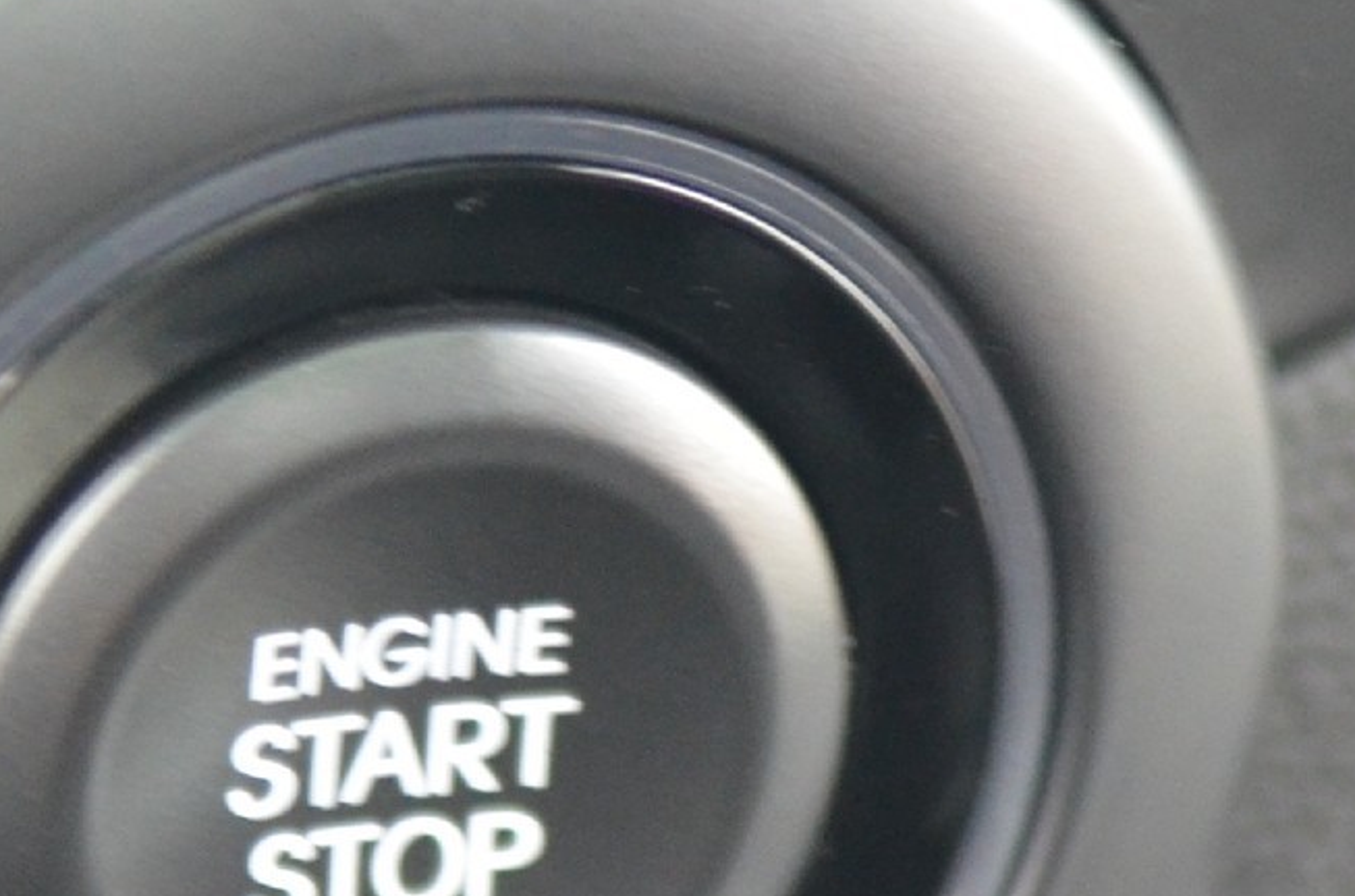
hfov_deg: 6.5
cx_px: 216
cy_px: 438
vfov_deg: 4.3
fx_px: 11862
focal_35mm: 316
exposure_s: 1/50
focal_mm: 55
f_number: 2.8
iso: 1600
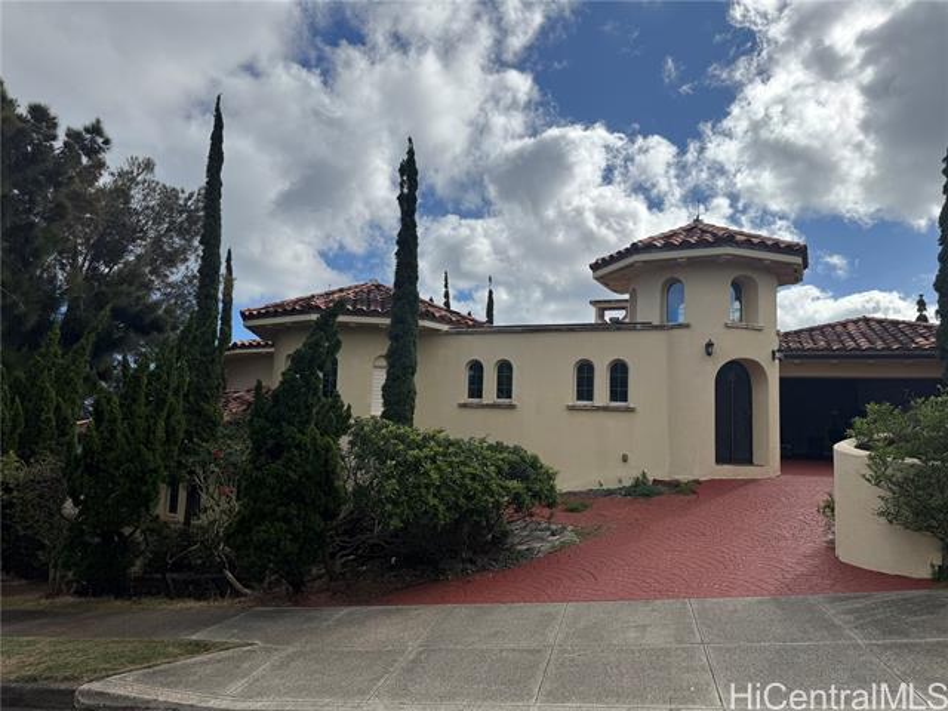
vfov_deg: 56.8
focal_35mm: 24
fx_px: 657
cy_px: 356
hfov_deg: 71.6
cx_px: 474
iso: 80
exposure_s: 1/12346
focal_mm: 6.76
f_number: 1.78
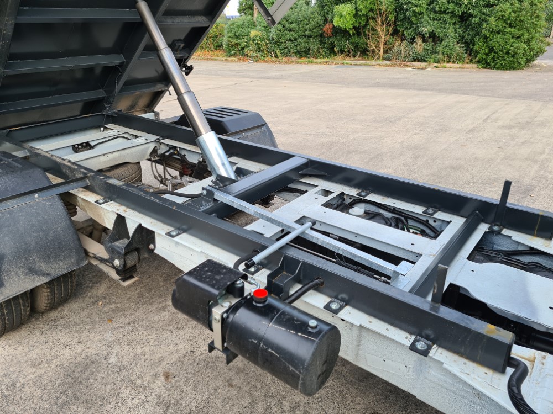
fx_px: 415
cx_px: 276
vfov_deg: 53.1
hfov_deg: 67.3
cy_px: 207
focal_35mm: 26
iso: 50
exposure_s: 1/268
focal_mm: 5.4
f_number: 1.8
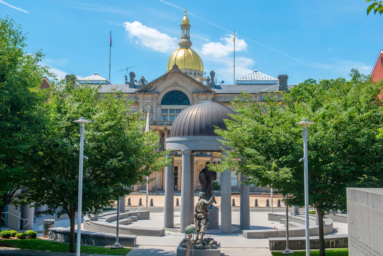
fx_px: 447
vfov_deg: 31.9
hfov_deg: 46.4
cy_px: 128
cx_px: 192
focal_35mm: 42
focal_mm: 42
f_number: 8
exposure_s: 1/200
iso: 100
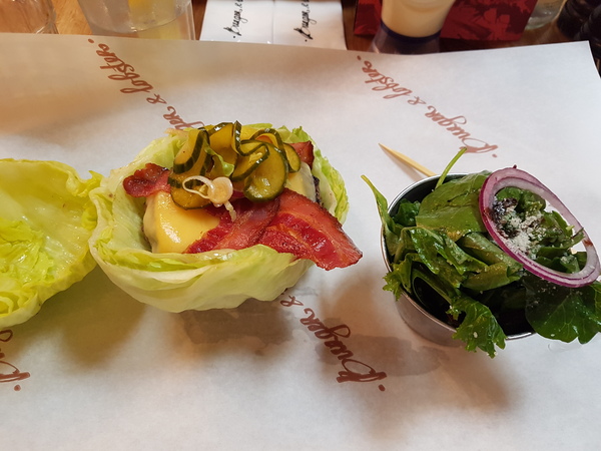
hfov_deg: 67.3
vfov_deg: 53.1
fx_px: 451
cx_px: 300
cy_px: 226
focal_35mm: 26
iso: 200
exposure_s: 1/25
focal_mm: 4.2
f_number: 1.7
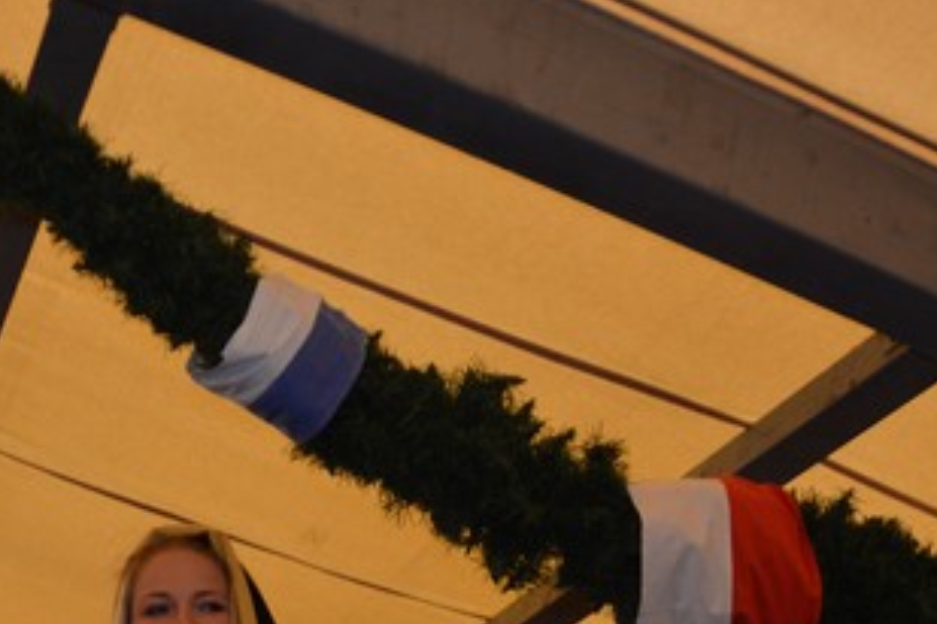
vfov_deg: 18.5
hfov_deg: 28.6
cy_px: 741
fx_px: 1822
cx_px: 288
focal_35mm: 70
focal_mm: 18
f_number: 3.5
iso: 360
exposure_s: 1/200
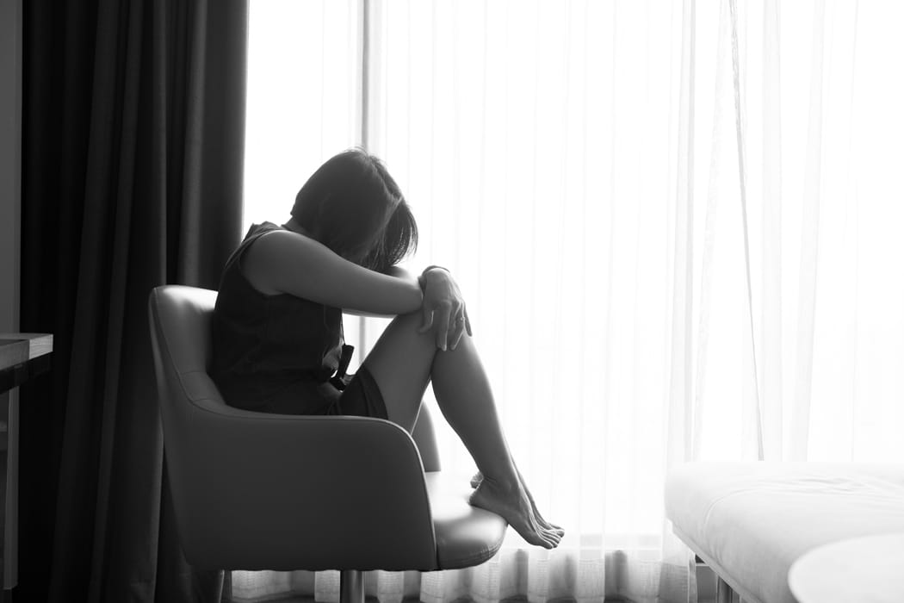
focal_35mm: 35
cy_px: 302
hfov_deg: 54.4
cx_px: 452
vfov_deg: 37.9
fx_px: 879
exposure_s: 1/25
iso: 200
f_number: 2.5
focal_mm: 23
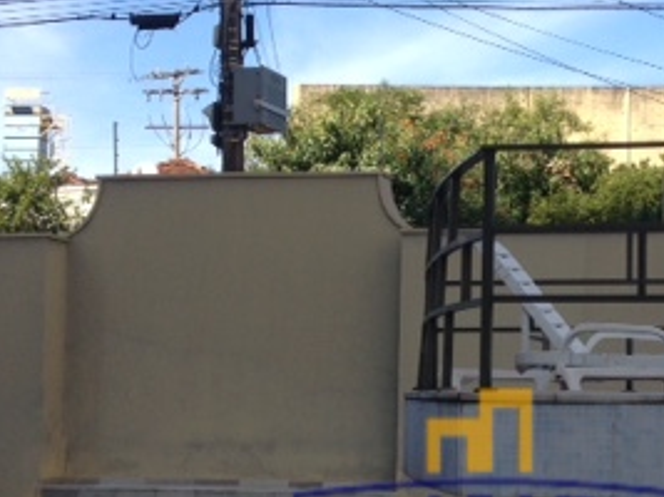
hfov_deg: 23.0
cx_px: 532
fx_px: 1611
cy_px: 353
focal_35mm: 84
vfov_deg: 17.5
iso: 50
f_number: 2.4
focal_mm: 4.28
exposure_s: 1/836
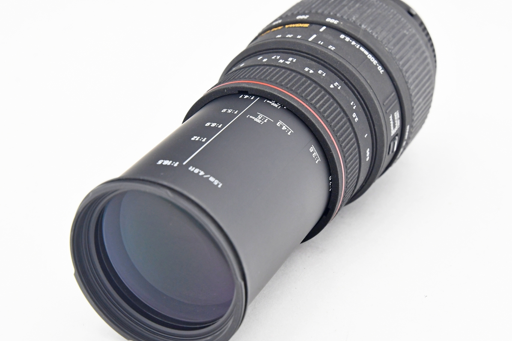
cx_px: 259
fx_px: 1123
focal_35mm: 79
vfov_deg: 17.3
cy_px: 160
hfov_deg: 25.7
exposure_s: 1/160
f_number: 7.1
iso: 1250
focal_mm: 42
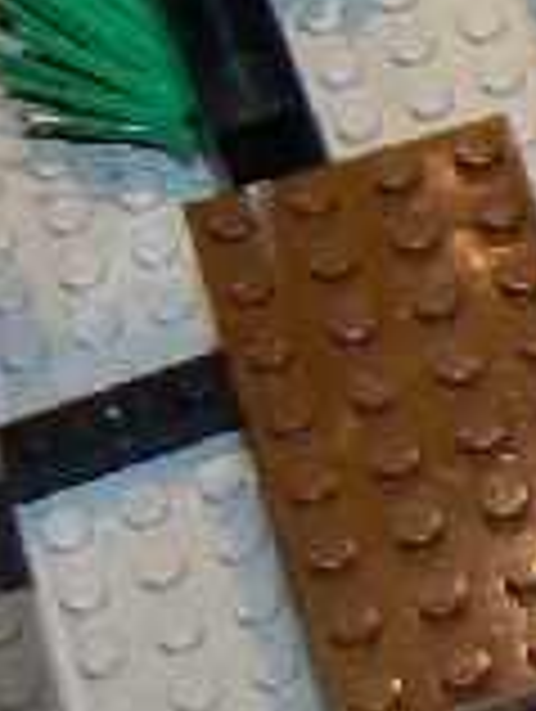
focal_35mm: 233
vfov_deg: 8.4
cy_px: -220
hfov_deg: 5.9
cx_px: 1608
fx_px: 4797
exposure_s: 1/30
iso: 100
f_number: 2.8
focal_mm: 6
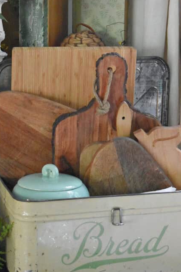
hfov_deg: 14.3
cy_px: 86
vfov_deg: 21.1
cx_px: 85
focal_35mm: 96
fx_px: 724
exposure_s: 1/60
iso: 7200
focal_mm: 40
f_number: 4.8
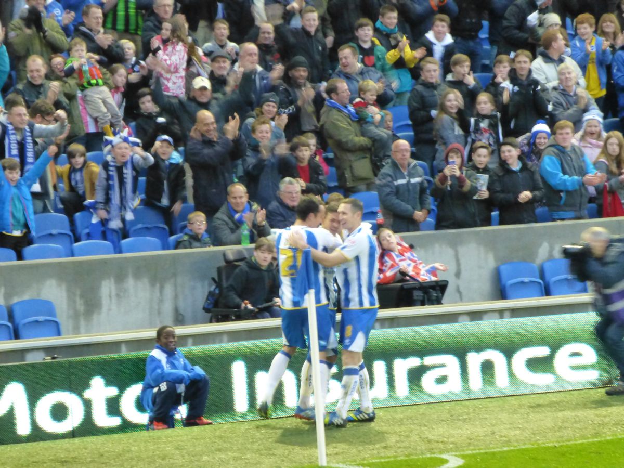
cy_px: 234
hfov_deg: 6.4
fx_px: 5624
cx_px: 312
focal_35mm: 312
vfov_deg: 4.8
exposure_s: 1/15
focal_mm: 55.7
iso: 1250
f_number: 5.9
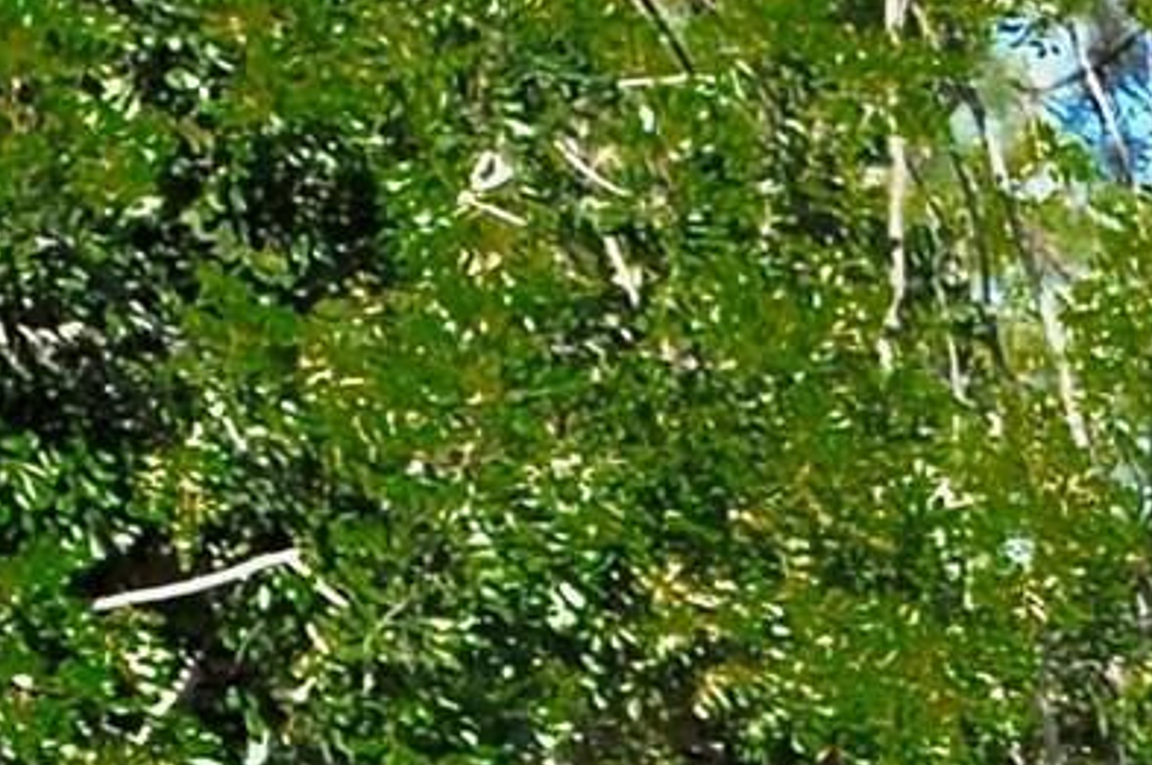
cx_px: 4092
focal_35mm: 129
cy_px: 2093
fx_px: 4120
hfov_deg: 9.3
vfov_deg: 9.1
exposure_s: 1/200
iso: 200
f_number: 7.1
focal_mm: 11
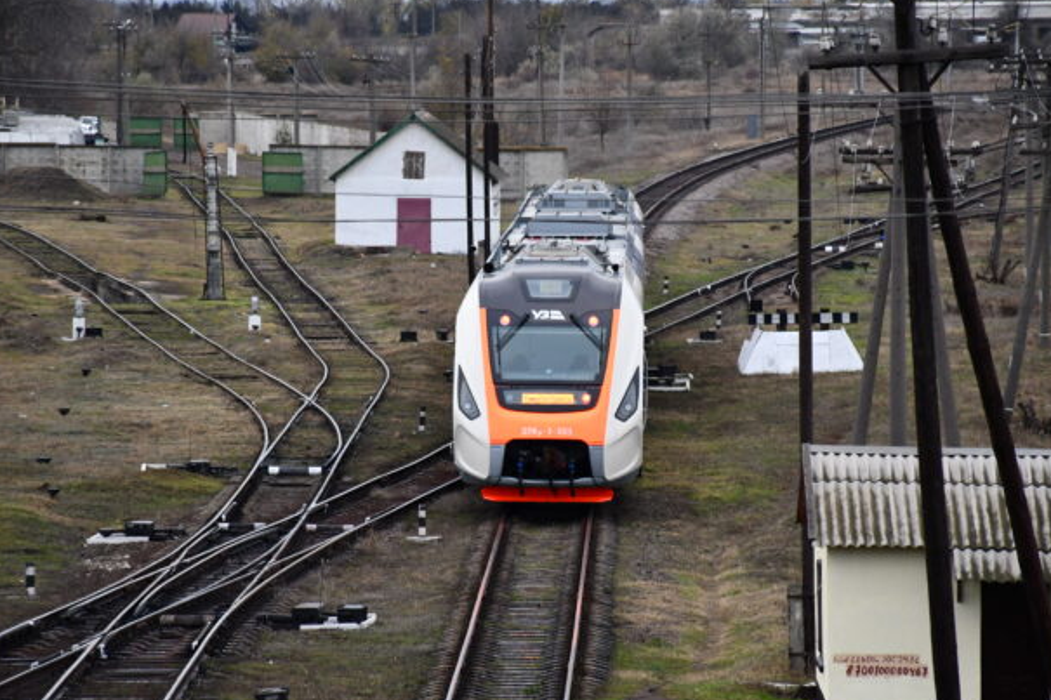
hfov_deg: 8.5
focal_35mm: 243
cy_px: 367
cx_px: 509
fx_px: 7092
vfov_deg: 5.7
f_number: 5.6
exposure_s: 1/500
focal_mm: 140
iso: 900
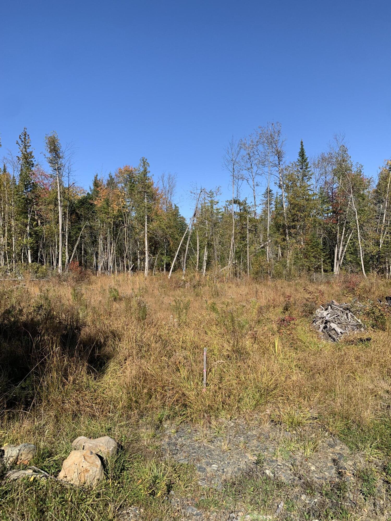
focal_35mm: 26
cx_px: 196
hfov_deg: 53.1
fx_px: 392
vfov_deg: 67.3
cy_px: 260
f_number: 1.8
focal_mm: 4.25
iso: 25
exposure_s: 1/1916
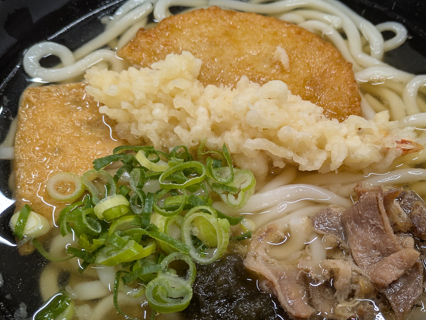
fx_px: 505
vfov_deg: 35.1
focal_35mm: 41
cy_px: 187
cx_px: 266
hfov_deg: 45.4
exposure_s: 1/40
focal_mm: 5.43
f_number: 1.89
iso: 210
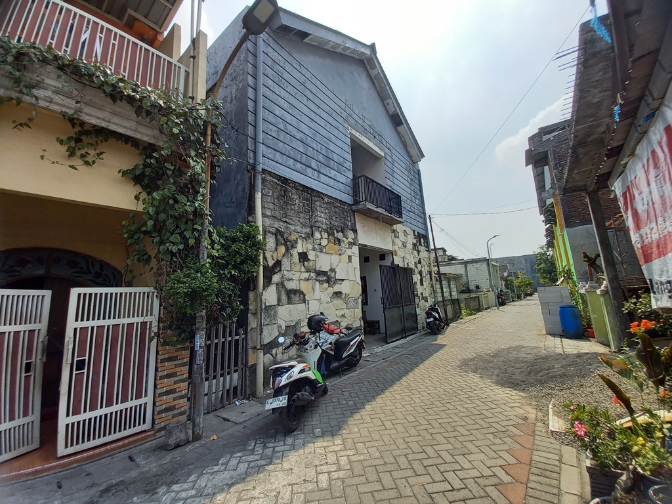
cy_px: 252
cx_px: 336
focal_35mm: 13
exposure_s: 1/711
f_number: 2.2
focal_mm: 1.42
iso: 40
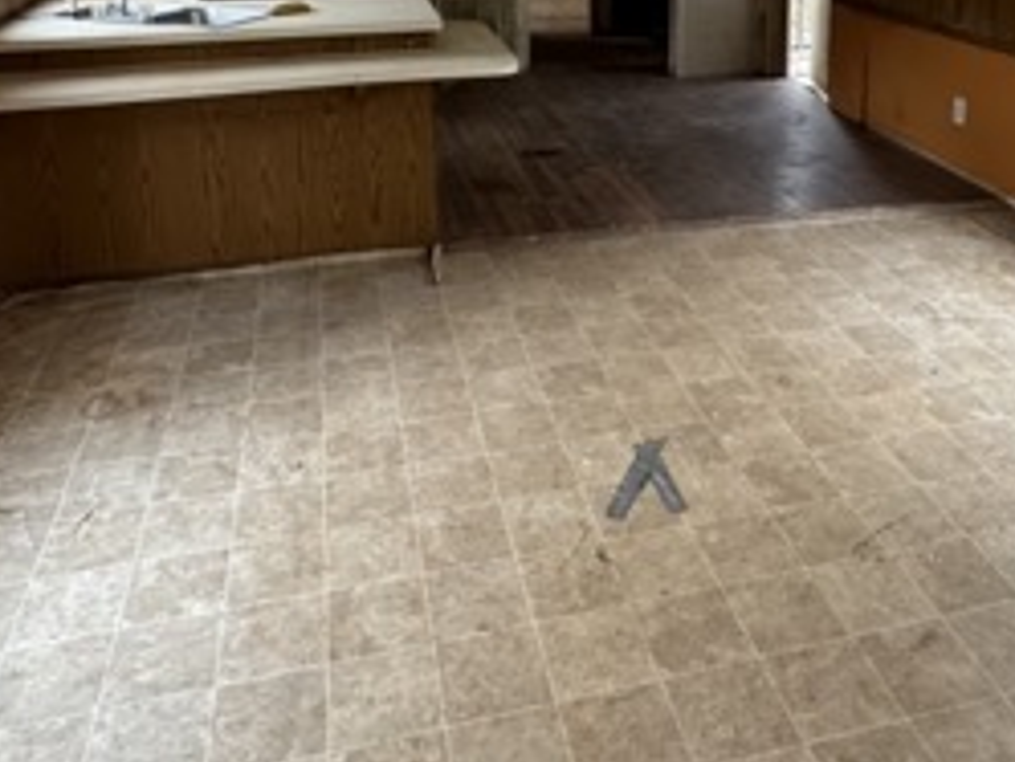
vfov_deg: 35.6
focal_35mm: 36
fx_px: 1056
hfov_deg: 51.0
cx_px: 616
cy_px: -12
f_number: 2.2
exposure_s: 1/99
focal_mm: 2.22
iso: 250
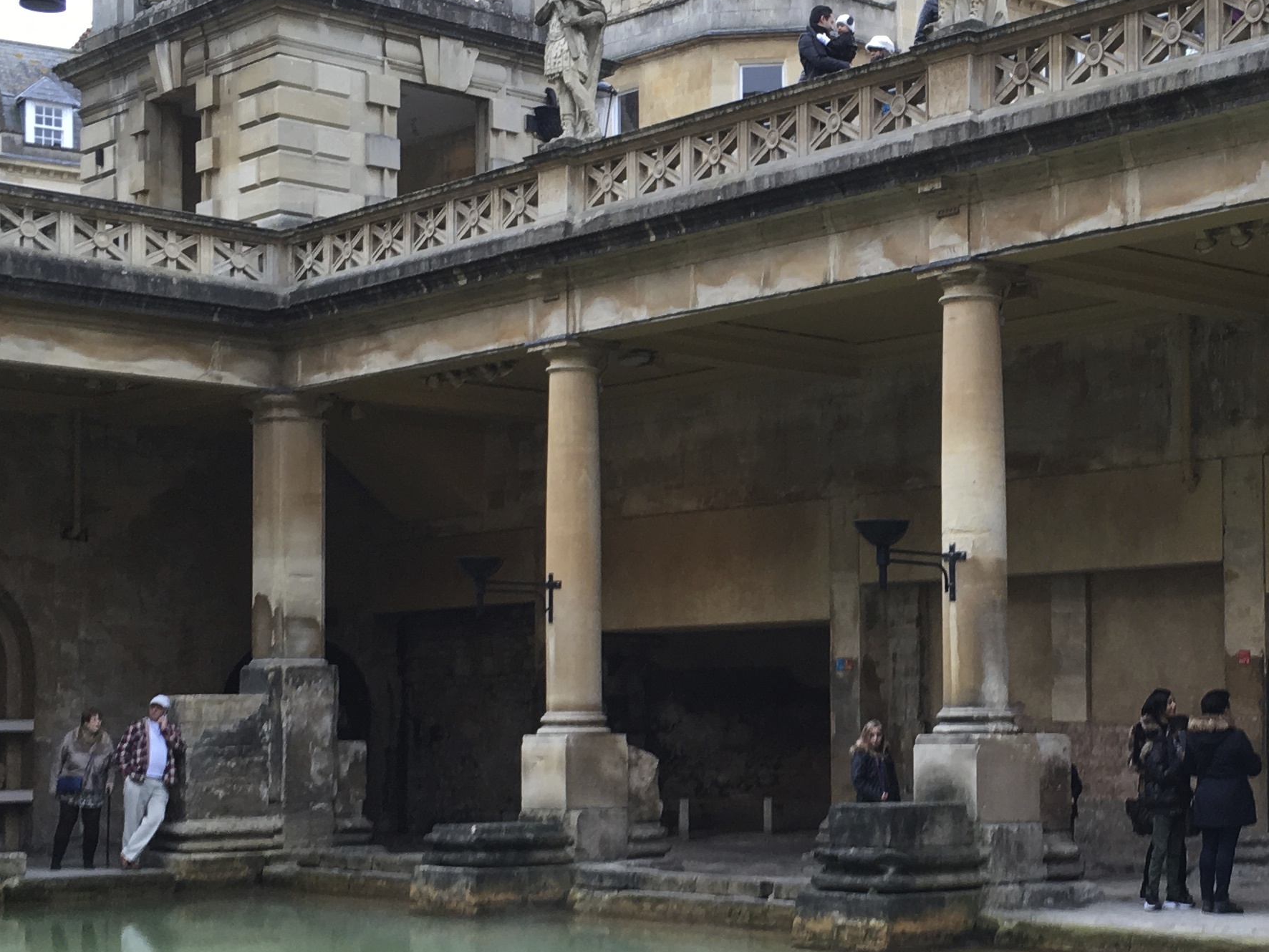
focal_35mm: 66
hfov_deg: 28.7
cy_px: 642
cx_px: 1018
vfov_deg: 22.2
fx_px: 2420
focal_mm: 4.15
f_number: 2.2
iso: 32
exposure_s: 1/100
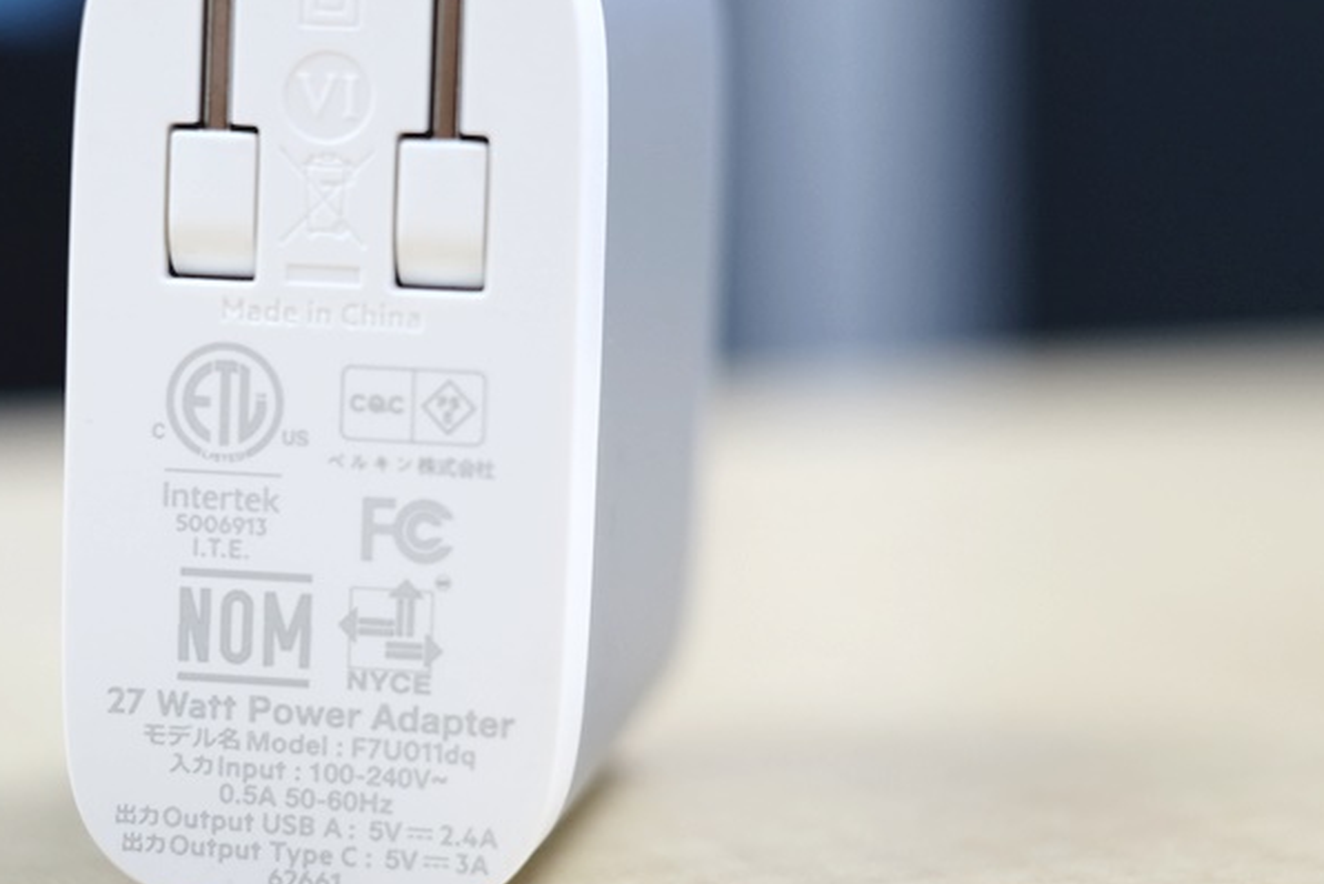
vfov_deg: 14.3
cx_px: 351
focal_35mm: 96
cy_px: 393
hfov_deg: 21.1
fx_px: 3532
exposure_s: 1/60
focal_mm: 35
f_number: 2.8
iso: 320
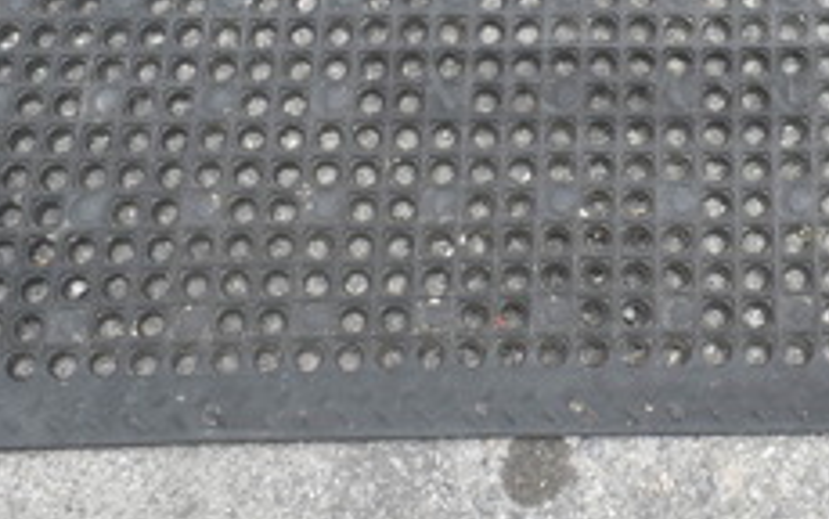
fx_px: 1650
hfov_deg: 27.0
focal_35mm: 73
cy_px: -65
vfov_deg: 17.2
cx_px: 775
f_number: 5.6
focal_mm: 18
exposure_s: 1/125
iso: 100
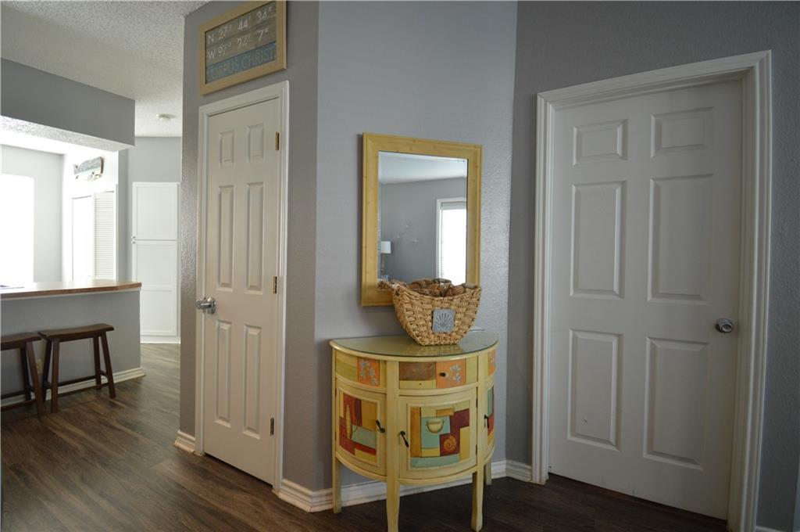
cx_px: 400
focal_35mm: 15
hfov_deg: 100.5
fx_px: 333
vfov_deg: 77.2
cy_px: 266
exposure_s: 1/15
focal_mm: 10
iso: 500
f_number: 4.5
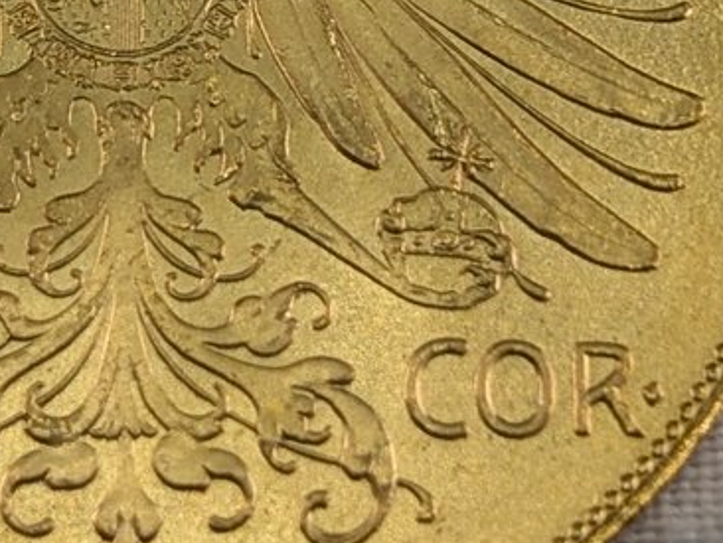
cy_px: 27
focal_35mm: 202
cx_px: 104
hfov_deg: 9.8
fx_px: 4222
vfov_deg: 7.3
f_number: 1.68
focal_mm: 6.9
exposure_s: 1/998
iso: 19
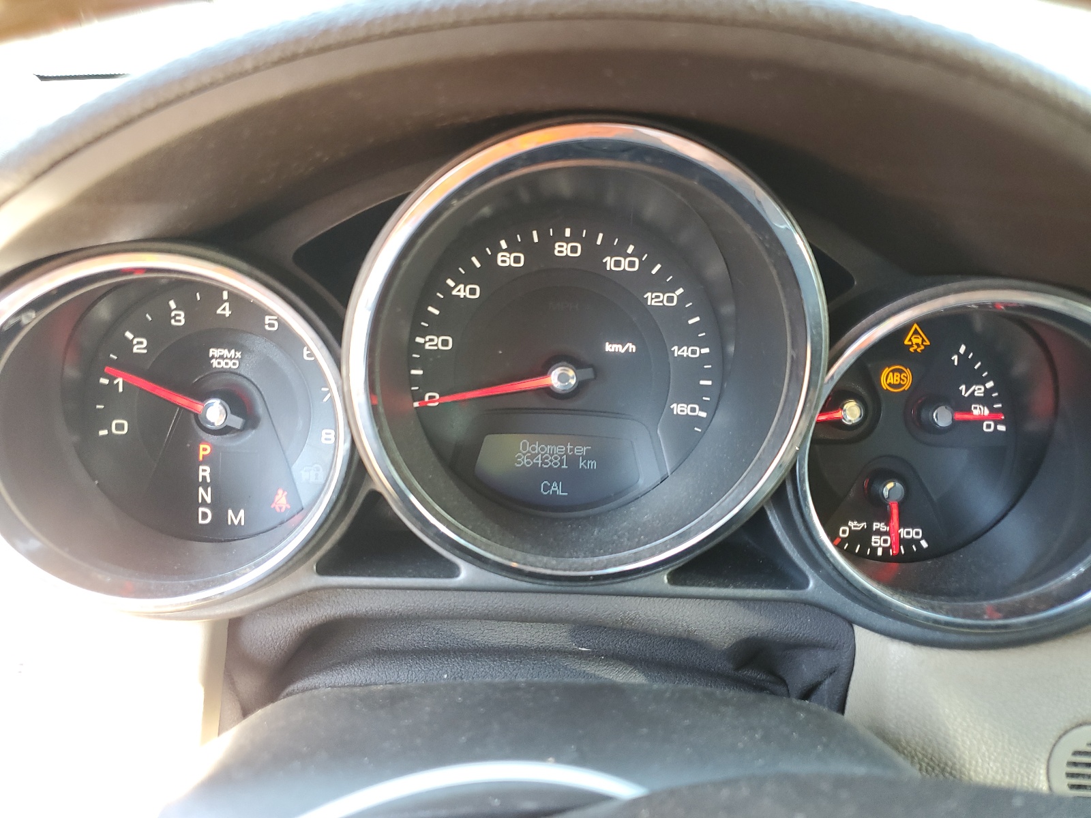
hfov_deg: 67.3
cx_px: 546
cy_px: 409
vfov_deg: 53.1
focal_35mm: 26
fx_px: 819
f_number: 1.5
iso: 71
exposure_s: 1/60.2
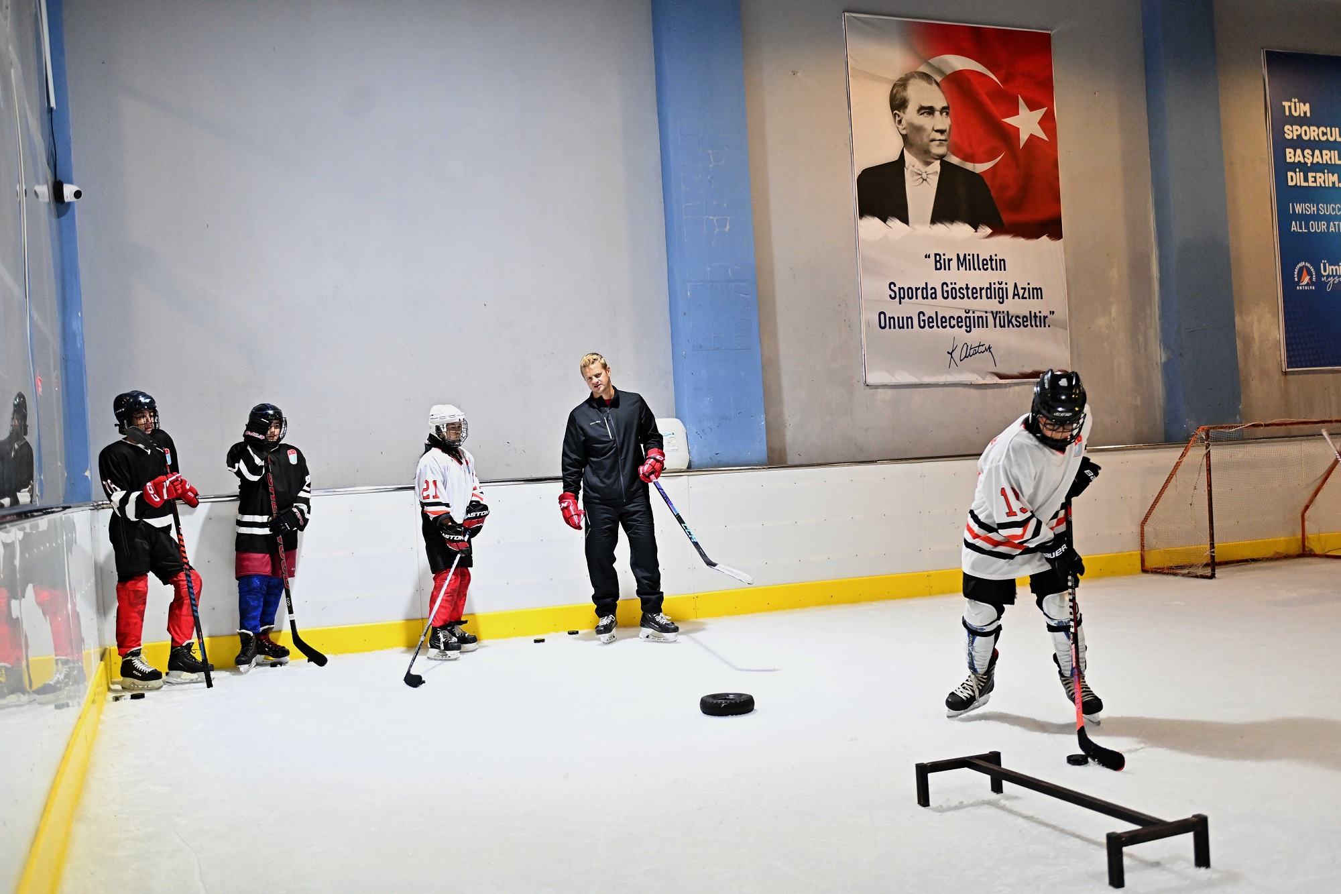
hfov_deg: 55.8
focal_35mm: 34
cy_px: 447
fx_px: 1266
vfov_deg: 38.9
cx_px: 670
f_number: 2.8
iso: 2500
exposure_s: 1/320
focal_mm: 34
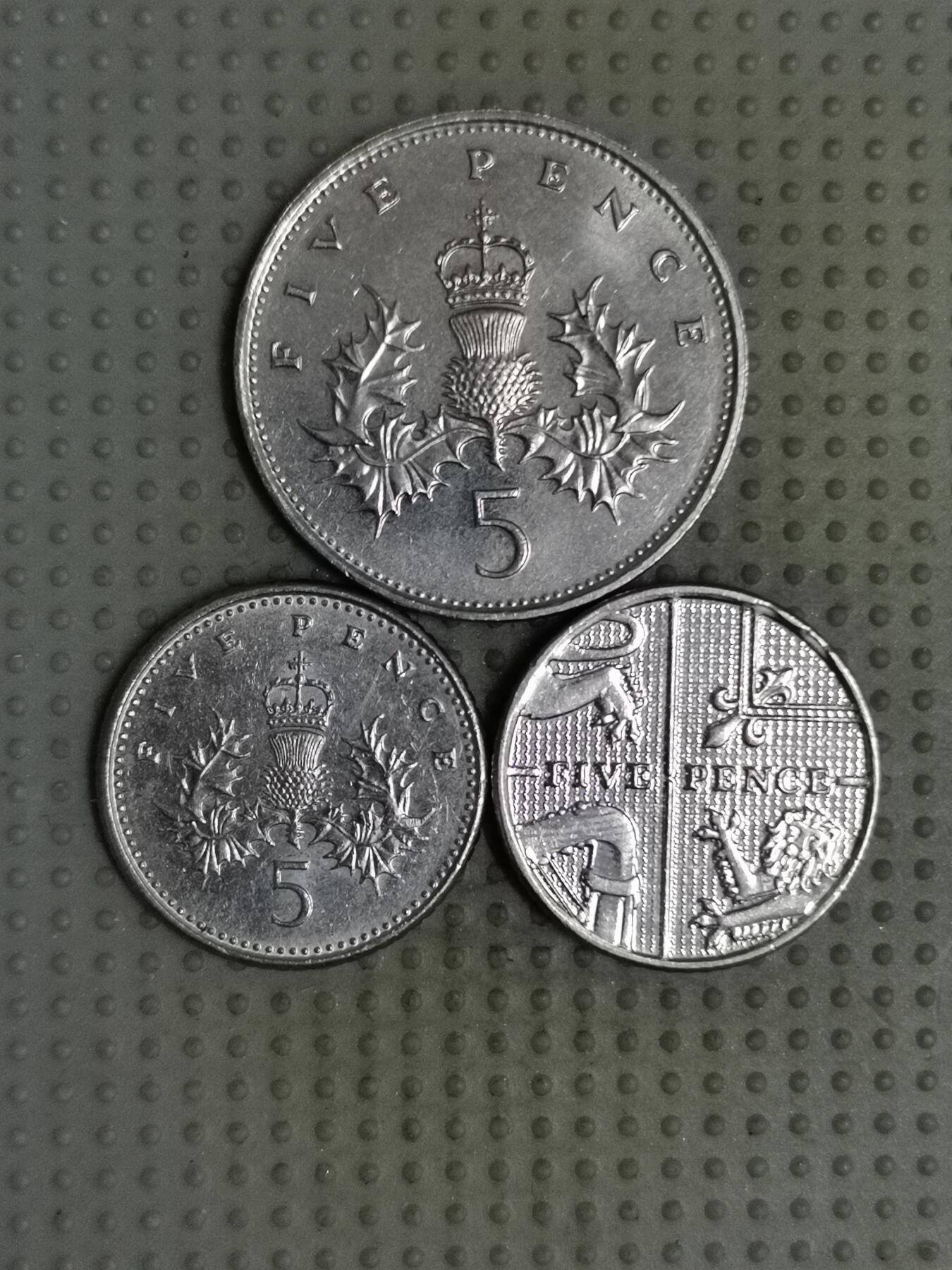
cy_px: 635
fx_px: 1907
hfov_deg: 28.0
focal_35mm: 52
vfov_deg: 36.8
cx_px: 476
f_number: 1.8
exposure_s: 1/36
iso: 250
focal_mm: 4.75
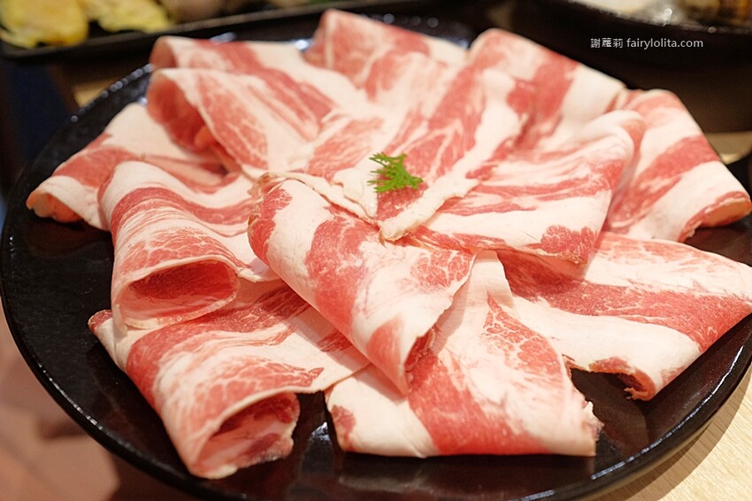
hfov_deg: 54.5
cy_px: 250
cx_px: 376
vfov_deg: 37.8
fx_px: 731
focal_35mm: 35
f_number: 2.8
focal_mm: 23
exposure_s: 1/220
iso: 2000
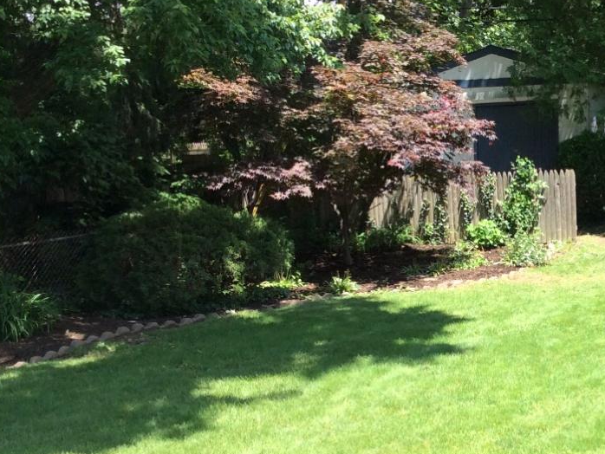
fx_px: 1154
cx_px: 614
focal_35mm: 66
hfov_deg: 27.6
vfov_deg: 22.2
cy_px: 290
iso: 32
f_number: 2.4
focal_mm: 3.3
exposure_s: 1/374
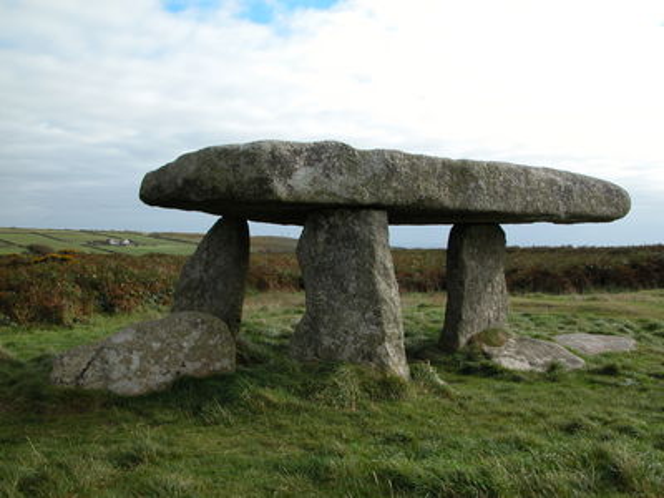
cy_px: 249
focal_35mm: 35
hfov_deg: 52.6
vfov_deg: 40.7
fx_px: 671
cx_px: 332
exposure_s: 1/284
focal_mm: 8.9
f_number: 6.3
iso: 100
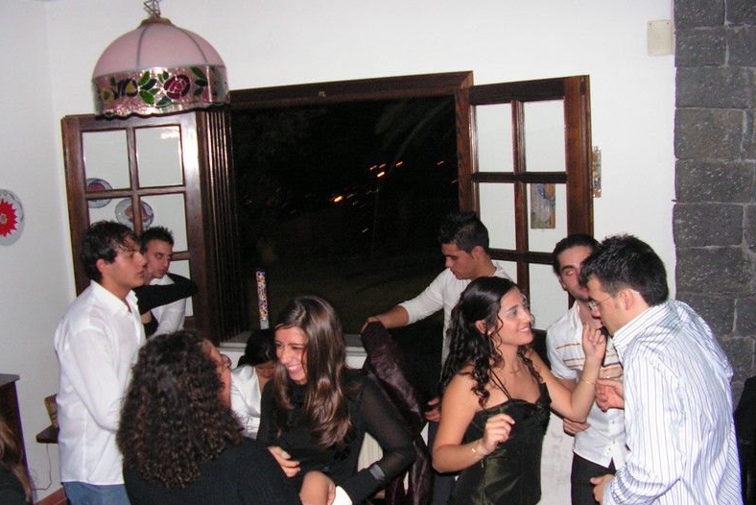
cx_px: 380
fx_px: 798
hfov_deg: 50.7
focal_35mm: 38
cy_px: 273
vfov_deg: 35.1
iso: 200
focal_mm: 6
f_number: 3.2
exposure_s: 1/40
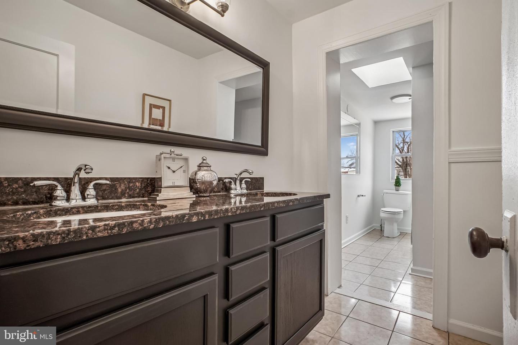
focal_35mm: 16
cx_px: 259
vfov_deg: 72.1
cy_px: 172
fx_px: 237
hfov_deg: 95.0
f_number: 8
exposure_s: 1/15
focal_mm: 11
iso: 500
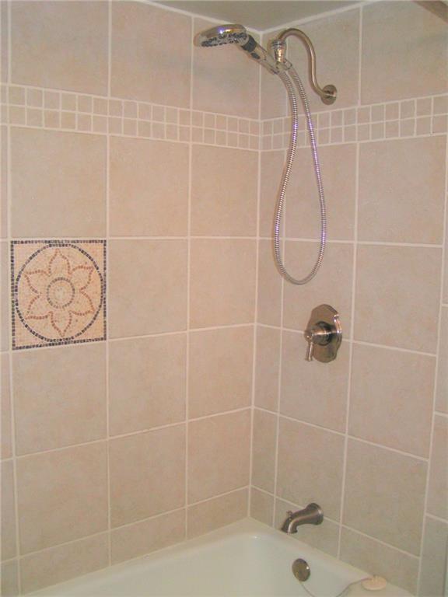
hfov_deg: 37.7
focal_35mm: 38
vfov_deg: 49.0
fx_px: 656
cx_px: 224
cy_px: 298
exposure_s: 1/40
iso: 200
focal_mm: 5.8
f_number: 2.8
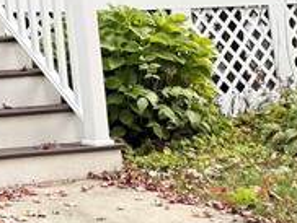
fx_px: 1160
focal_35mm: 135
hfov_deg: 12.6
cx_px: -312
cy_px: -230
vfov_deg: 10.1
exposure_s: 1/995
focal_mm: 6.76
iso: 80
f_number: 1.78
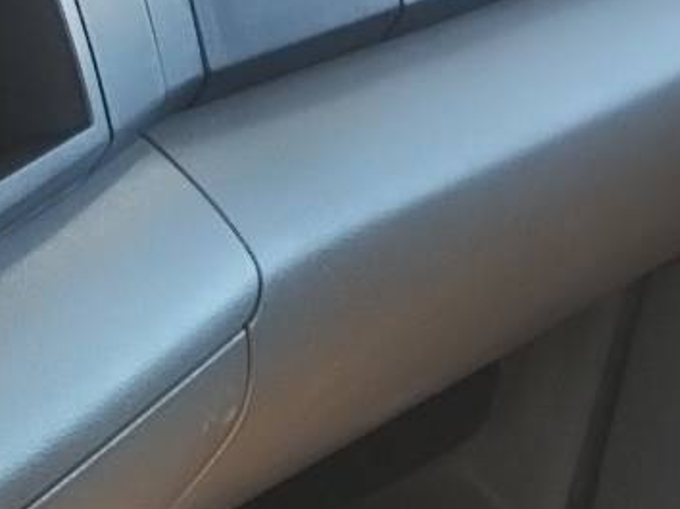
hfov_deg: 17.3
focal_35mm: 114
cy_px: 536
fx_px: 2238
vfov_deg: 12.8
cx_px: 257
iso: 503
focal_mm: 4.27
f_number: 1.8
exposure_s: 1/120
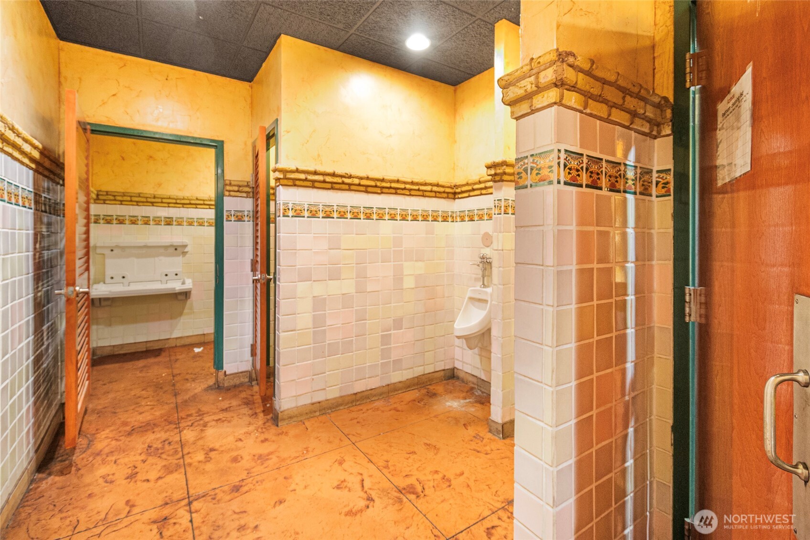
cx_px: 405
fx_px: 337
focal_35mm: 15
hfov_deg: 100.4
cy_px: 270
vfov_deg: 77.3
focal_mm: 10
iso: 1600
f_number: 5.6
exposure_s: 1/2
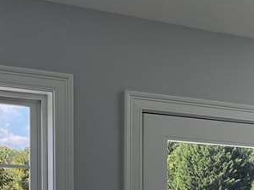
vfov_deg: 15.4
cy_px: 264
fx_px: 660
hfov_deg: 20.6
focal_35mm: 90
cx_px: 293
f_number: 1.6
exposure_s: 1/639
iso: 50
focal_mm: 5.1
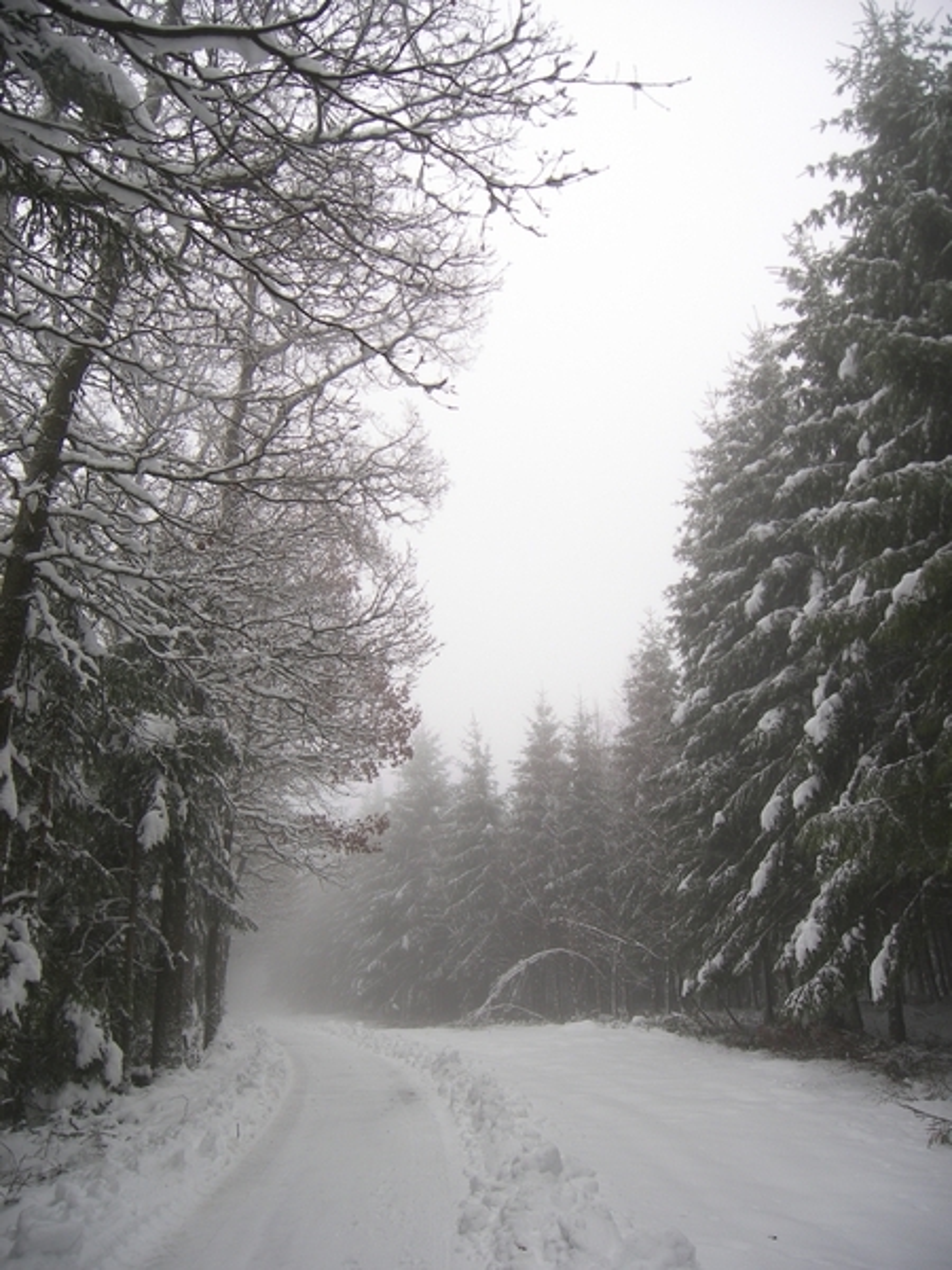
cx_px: 476
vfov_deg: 71.6
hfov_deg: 56.8
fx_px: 880
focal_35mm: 24
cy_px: 635
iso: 50
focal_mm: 5
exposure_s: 1/80
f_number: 2.8
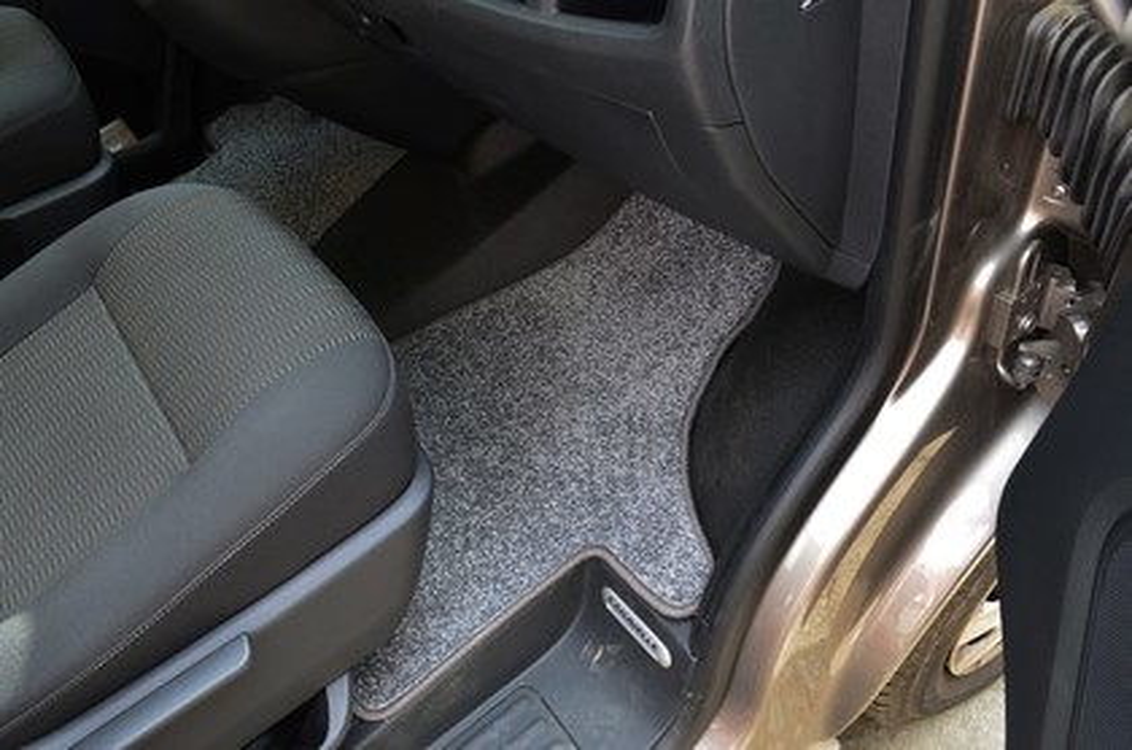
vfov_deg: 47.7
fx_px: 847
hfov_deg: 67.5
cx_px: 566
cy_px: 375
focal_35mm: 27
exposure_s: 1/25
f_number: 9
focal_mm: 18
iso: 400
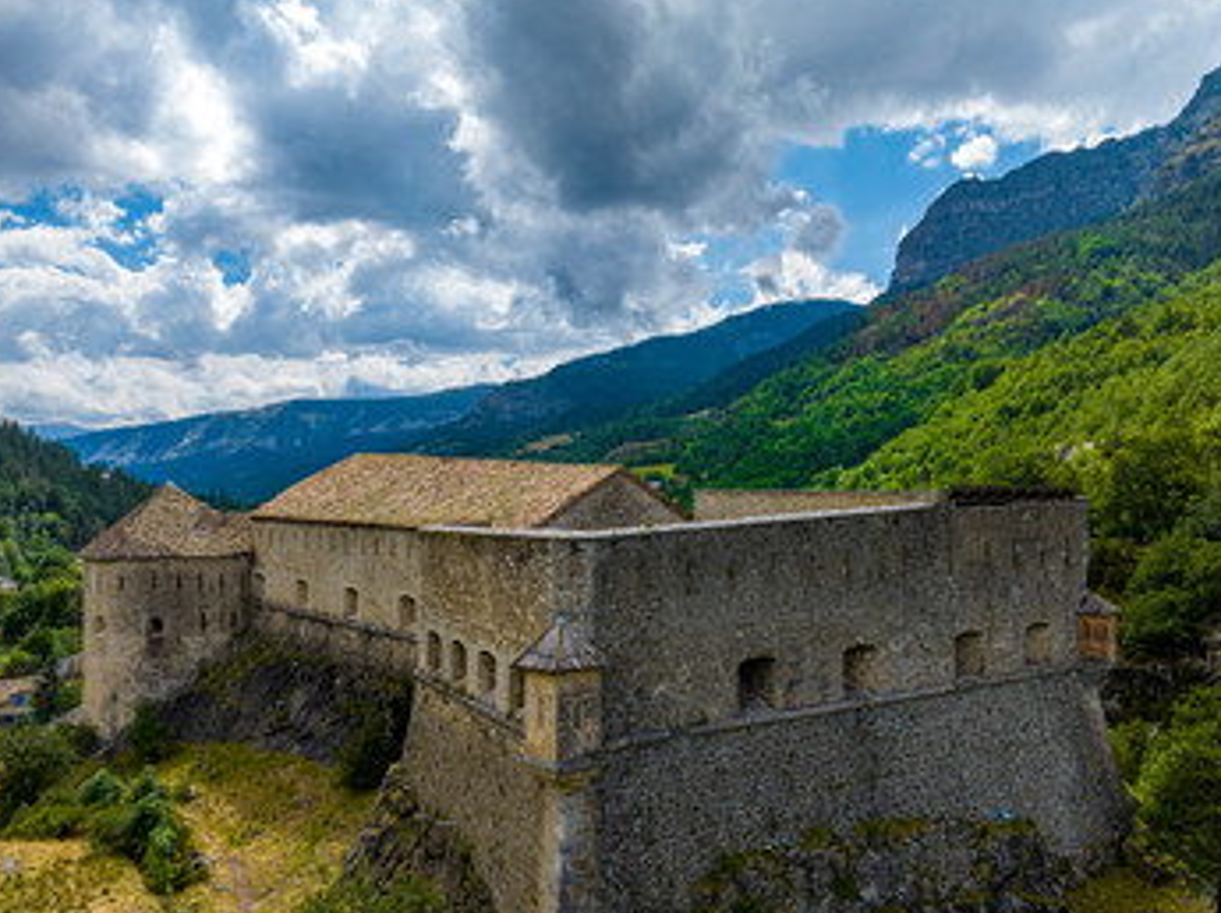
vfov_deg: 53.0
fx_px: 916
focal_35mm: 26
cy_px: 474
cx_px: 609
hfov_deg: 67.4
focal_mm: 12.3
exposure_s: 1/400
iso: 200
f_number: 9
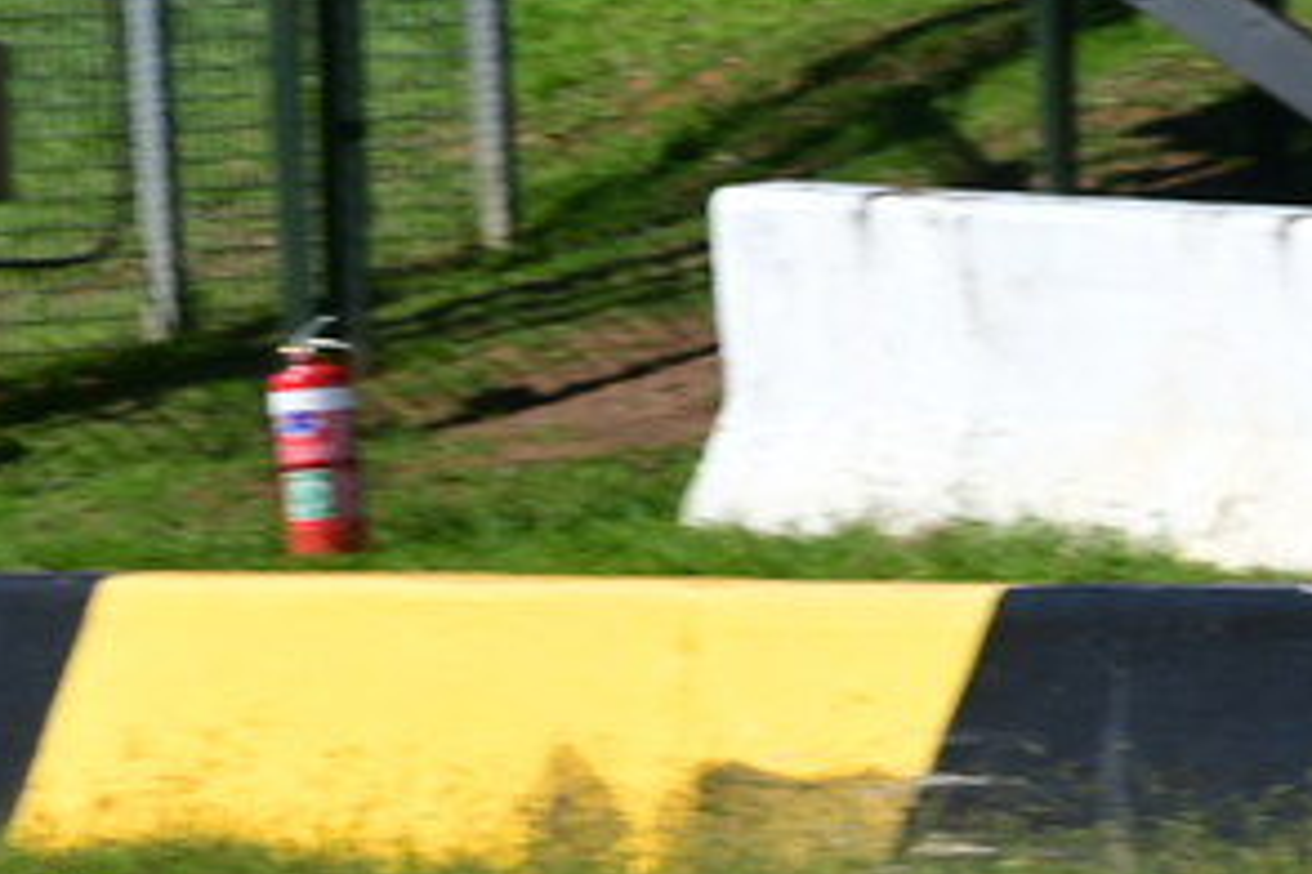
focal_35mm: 816
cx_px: -98
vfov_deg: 1.7
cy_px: 841
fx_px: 29736
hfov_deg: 2.5
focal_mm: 200
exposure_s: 1/640
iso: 500
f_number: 13
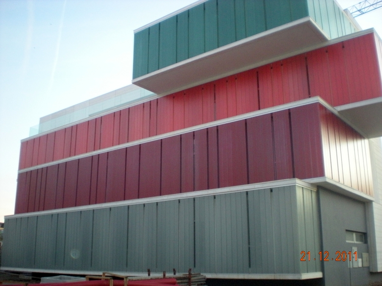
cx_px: 191
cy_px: 143
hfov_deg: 49.0
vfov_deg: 37.7
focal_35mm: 38
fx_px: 419
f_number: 3.1
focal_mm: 6.3
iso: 421
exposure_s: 1/30
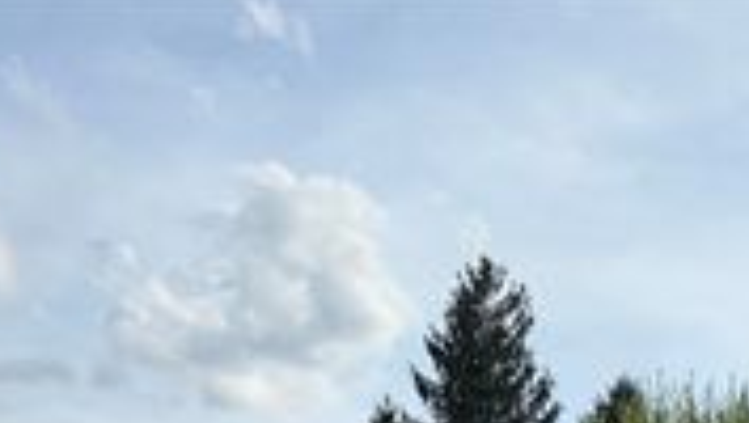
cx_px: 601
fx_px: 1591
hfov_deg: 26.0
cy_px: 780
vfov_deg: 13.5
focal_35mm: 80
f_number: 1.6
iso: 64
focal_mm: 5.96
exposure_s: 1/4950
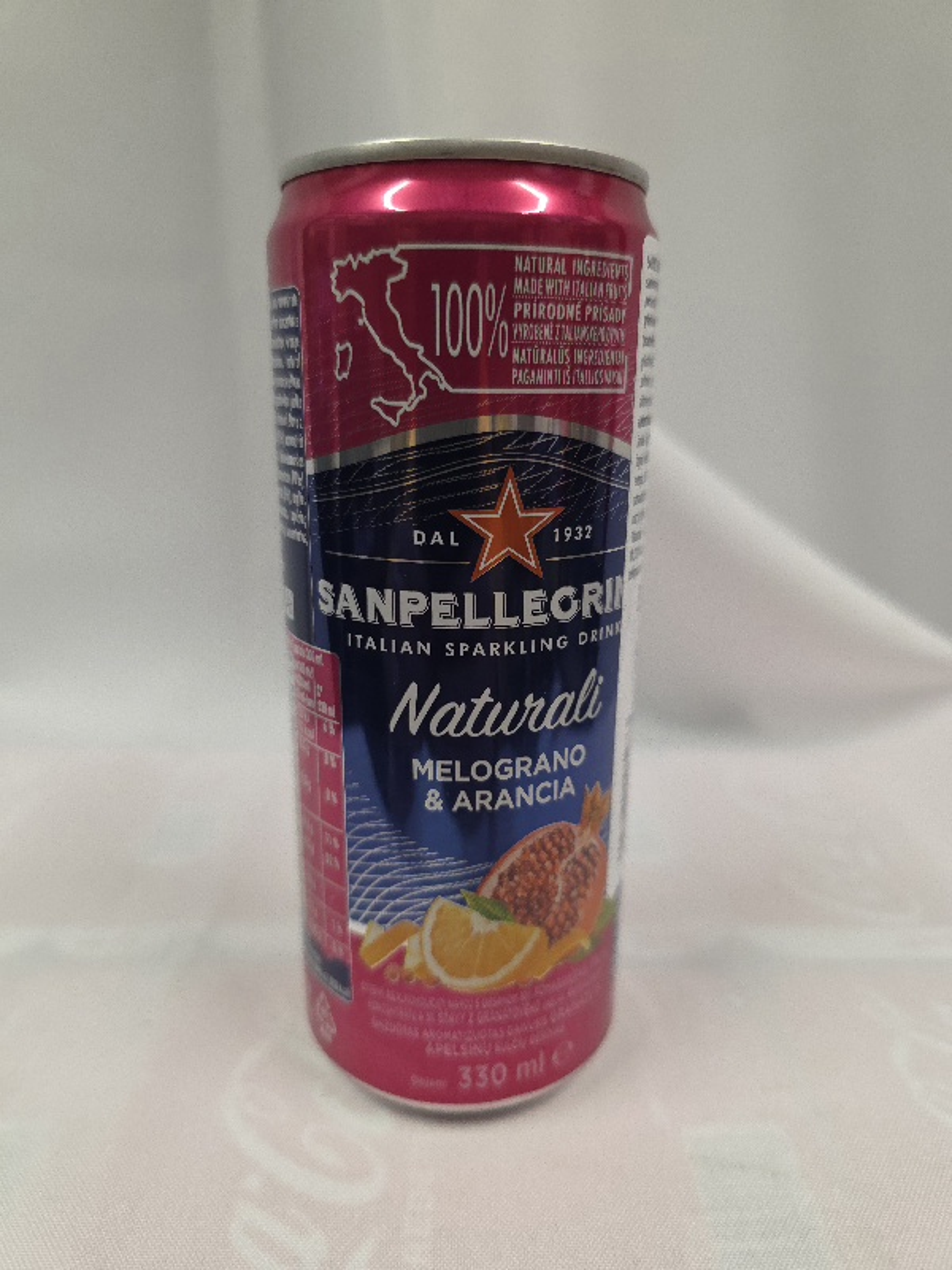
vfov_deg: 73.9
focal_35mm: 23
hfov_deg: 58.9
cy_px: 635
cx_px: 476
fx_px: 843
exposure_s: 1/101
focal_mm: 6.3
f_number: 1.7
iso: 400
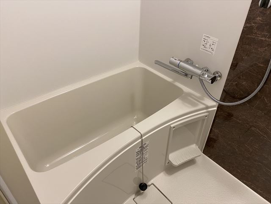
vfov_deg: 53.1
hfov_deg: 67.3
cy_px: 102
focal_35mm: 26
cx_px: 136
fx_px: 204
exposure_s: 1/50
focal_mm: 4.25
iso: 125
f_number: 1.8
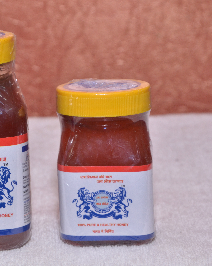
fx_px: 1331
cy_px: 138
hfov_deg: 9.1
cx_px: 43
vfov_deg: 11.4
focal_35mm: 170
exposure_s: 1/125
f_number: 7.1
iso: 800
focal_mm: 75
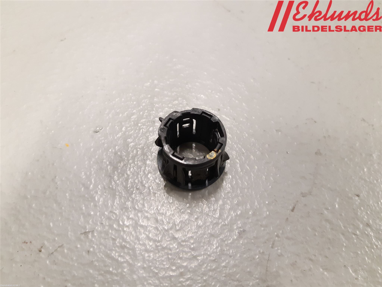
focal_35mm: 26
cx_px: 191
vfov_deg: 53.1
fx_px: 287
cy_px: 144
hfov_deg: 67.3
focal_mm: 3.93
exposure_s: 1/50
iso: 250
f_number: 1.7
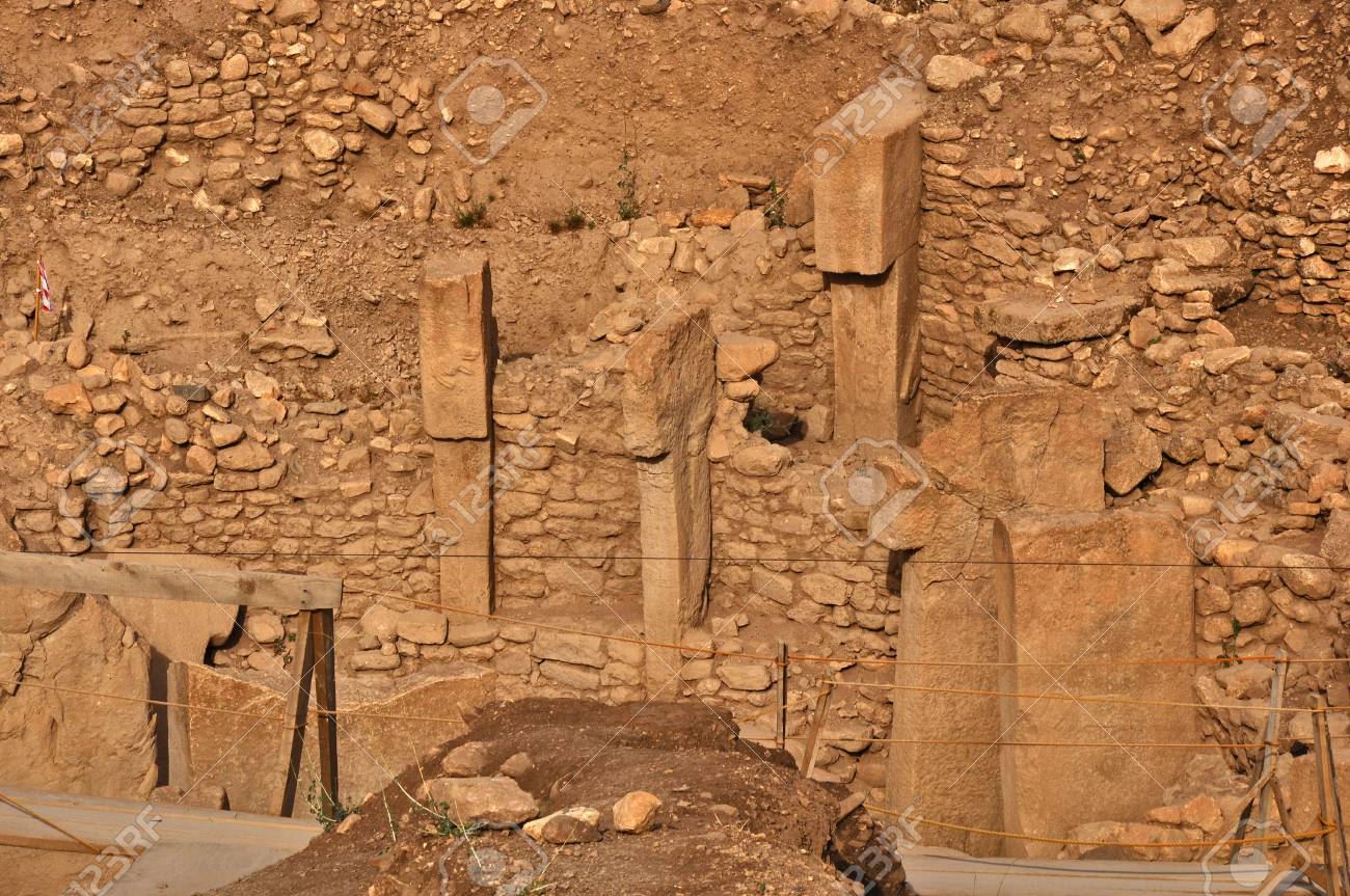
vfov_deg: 8.7
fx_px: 5898
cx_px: 675
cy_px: 448
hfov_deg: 13.1
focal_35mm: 158
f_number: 18
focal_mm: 105
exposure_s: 1/320
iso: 200
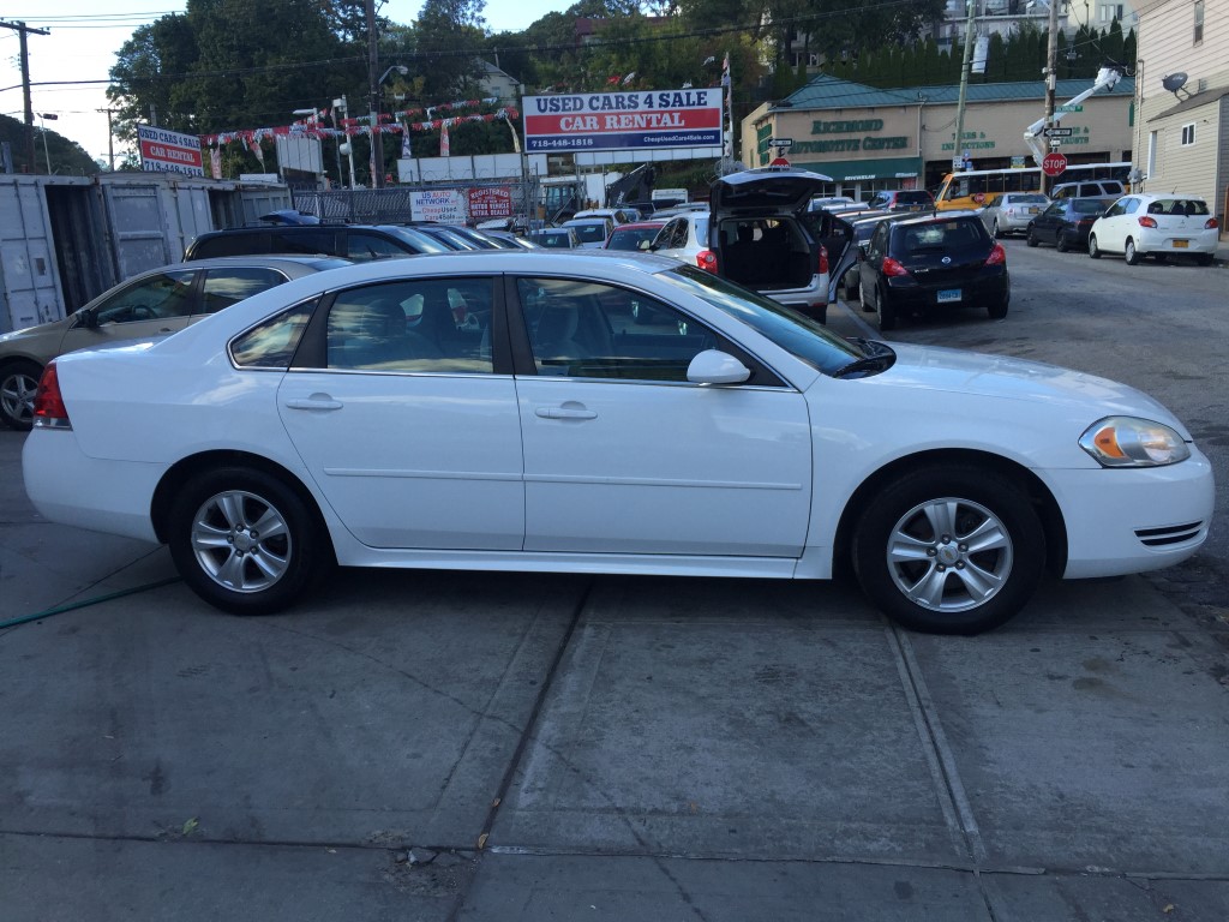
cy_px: 461
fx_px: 1030
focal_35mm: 29
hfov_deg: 61.7
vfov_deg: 48.2
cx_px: 614
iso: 32
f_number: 2.2
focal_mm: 4.15
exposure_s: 1/439
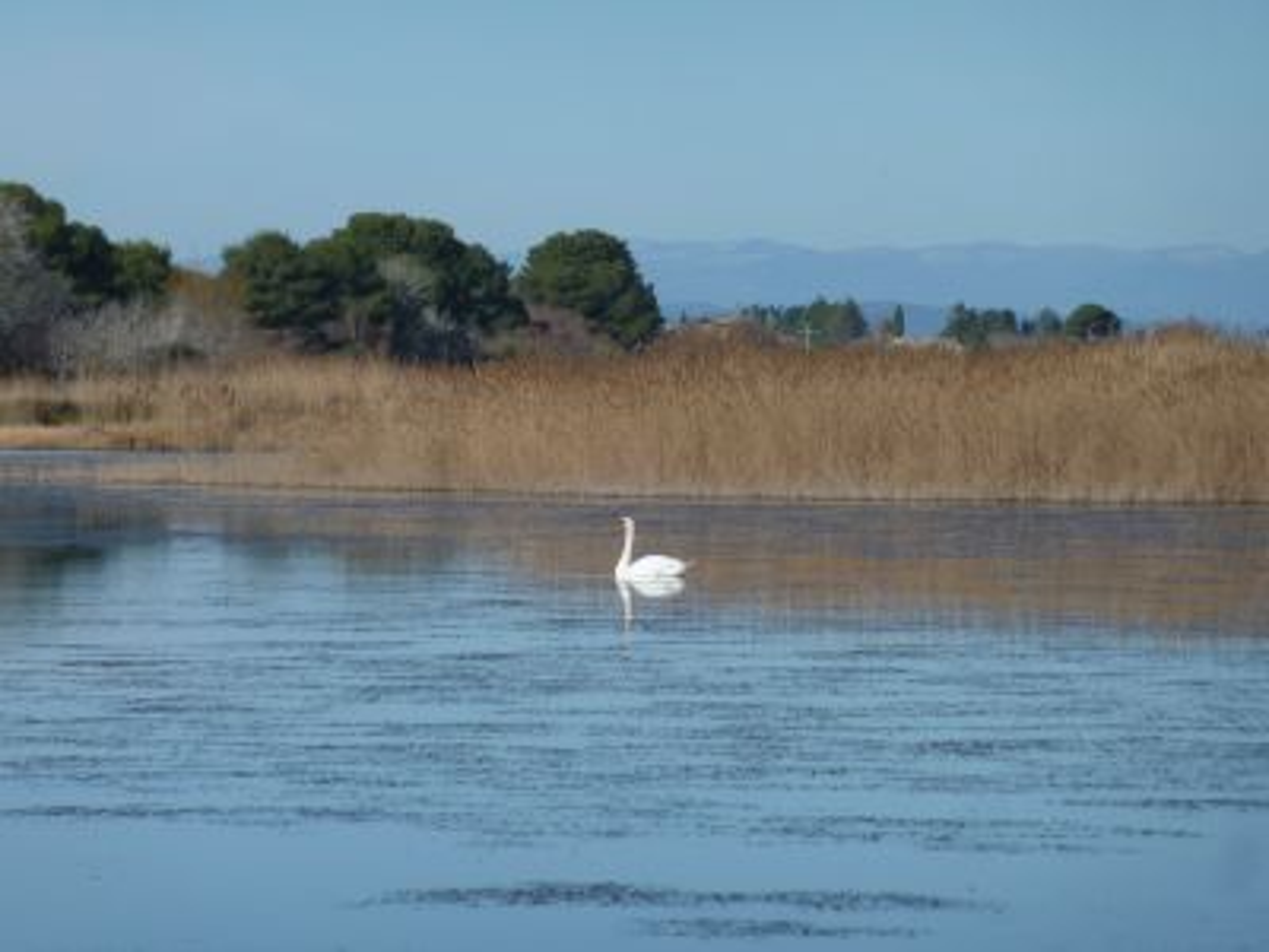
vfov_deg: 5.0
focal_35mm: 300
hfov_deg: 6.6
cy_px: 476
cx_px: 634
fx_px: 10998
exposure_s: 1/640
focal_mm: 49.2
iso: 80
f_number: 5.6
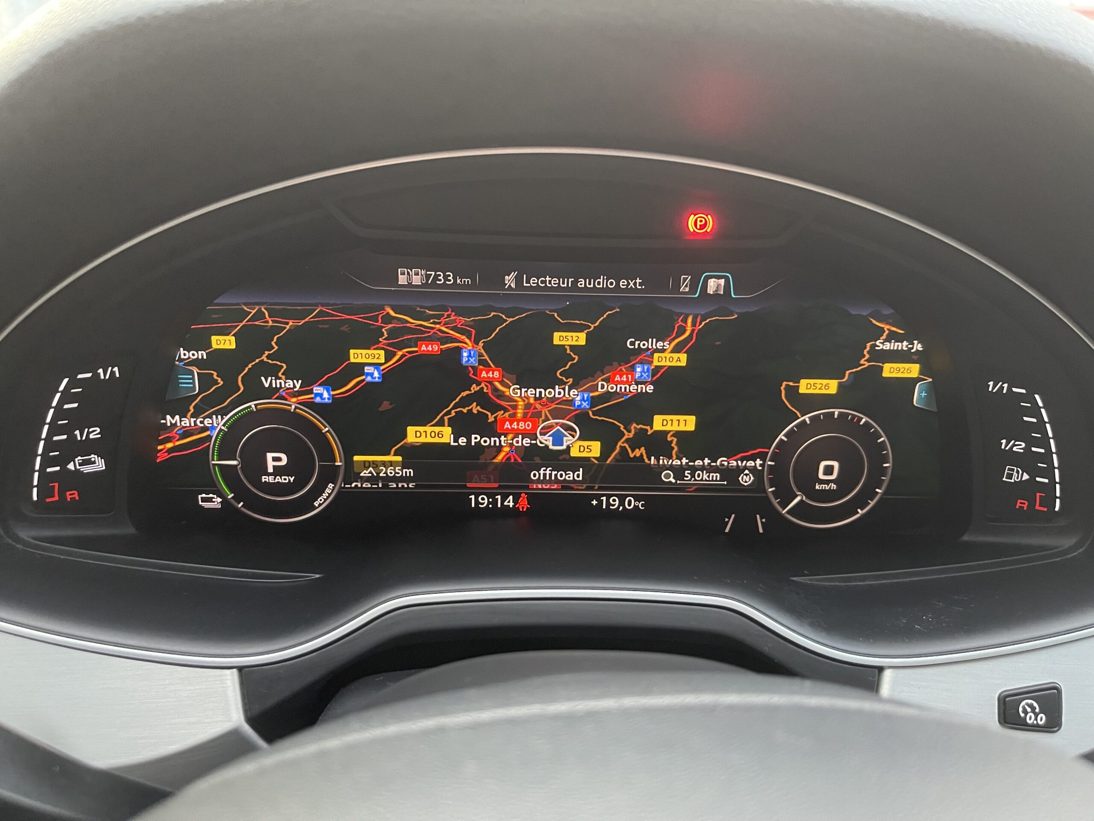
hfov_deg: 69.4
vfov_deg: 54.9
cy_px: 410
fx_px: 790
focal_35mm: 25
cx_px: 547
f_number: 1.6
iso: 640
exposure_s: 1/38
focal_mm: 5.1
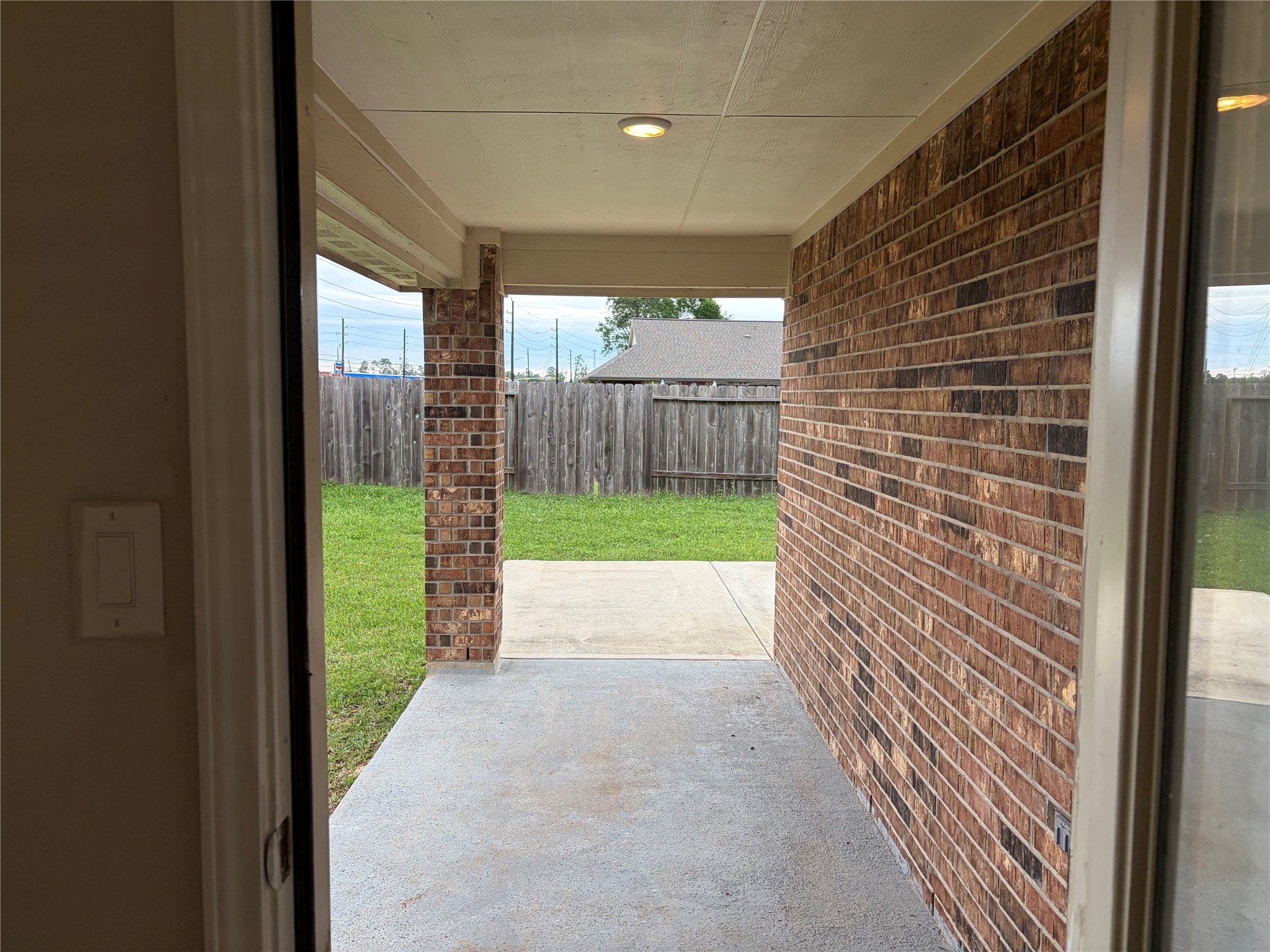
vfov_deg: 53.1
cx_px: 635
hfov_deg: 67.3
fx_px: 954
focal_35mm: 26
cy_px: 476
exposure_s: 1/203
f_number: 1.6
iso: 100
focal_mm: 5.96
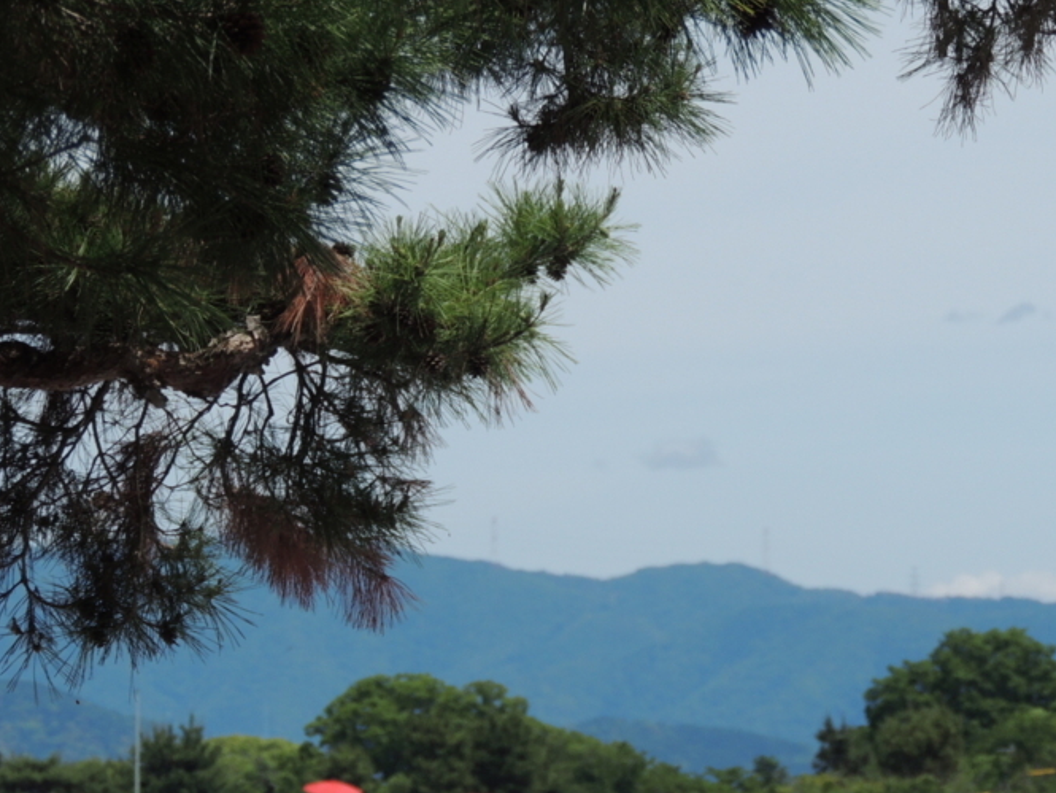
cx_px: 689
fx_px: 11747
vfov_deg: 3.9
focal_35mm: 385
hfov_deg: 5.1
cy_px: 543
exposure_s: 1/800
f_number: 4.7
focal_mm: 44.5
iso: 100
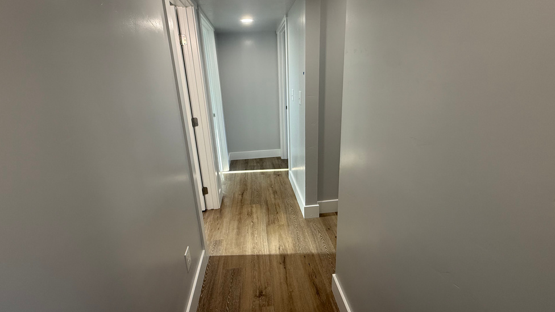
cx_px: 271
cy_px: 144
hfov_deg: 99.4
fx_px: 235
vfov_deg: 67.0
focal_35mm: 16
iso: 160
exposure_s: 1/120
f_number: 2.2
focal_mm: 2.22
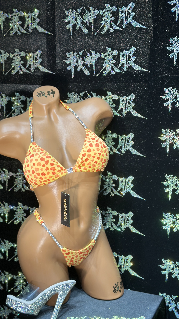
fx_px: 447
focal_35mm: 53
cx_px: 94
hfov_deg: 22.6
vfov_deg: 39.2
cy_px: 161
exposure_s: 1/284
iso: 80
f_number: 1.78
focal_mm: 6.86
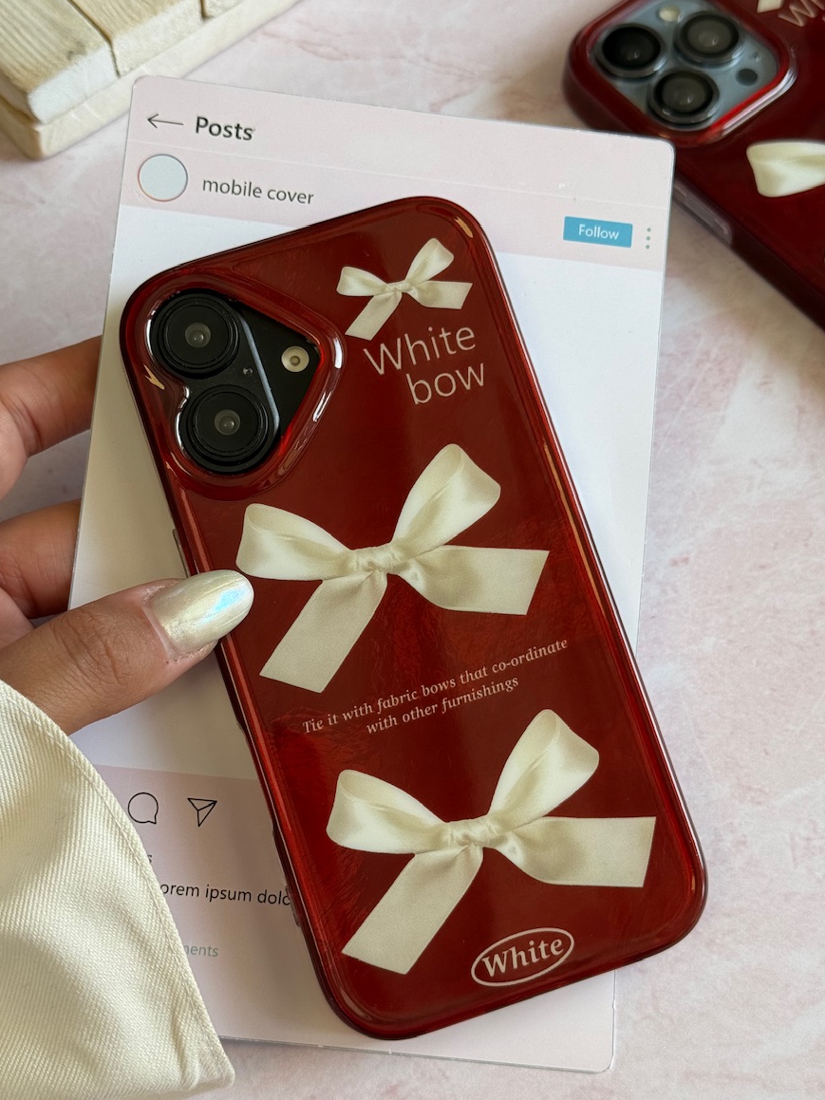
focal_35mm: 53
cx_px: 370
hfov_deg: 27.5
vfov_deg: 36.2
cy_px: 568
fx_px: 1685
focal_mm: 6.76
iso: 80
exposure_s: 1/254
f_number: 1.78
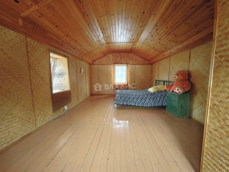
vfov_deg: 89.9
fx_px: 86
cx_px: 114
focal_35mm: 13
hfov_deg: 106.2
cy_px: 86
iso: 1000
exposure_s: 1/15.1
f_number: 2.2
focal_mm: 1.95
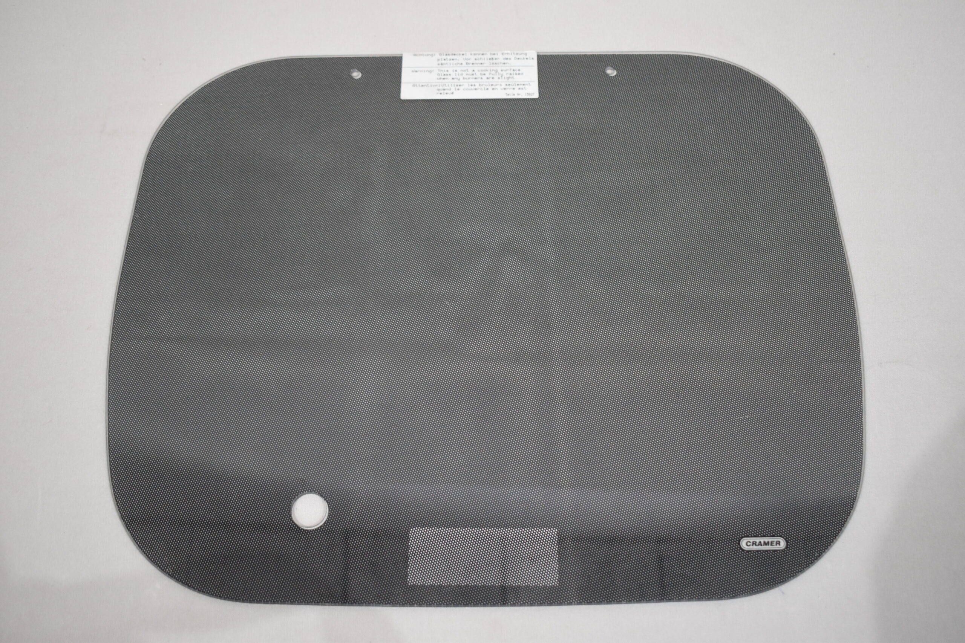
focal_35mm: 36
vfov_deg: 36.9
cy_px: 322
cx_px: 482
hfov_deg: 53.1
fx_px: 965
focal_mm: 24
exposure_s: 1/125
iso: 1000
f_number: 3.8
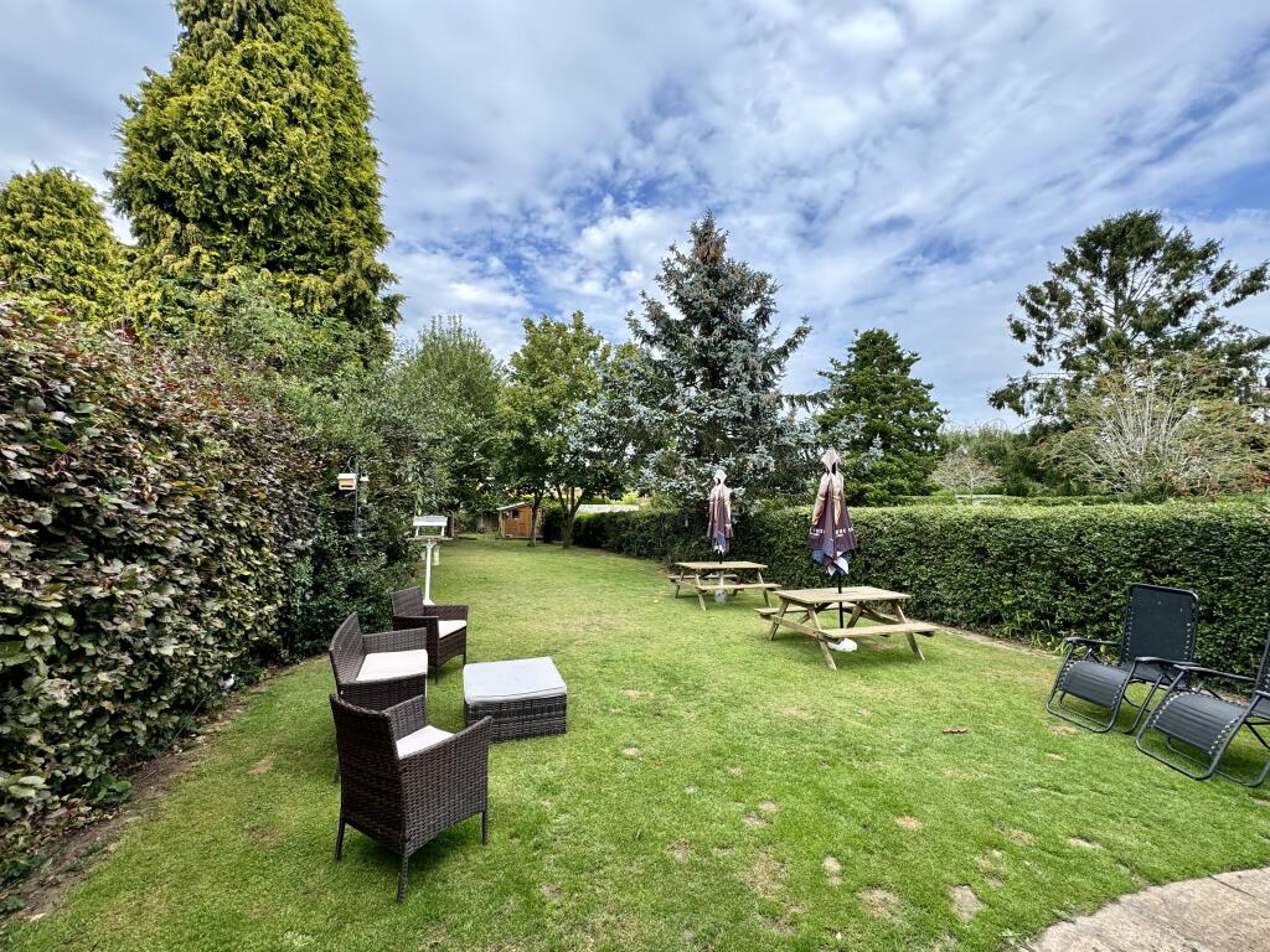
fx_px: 514
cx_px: 635
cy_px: 476
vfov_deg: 85.7
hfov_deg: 102.1
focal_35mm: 14
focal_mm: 2.22
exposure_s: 1/573
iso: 40
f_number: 2.2
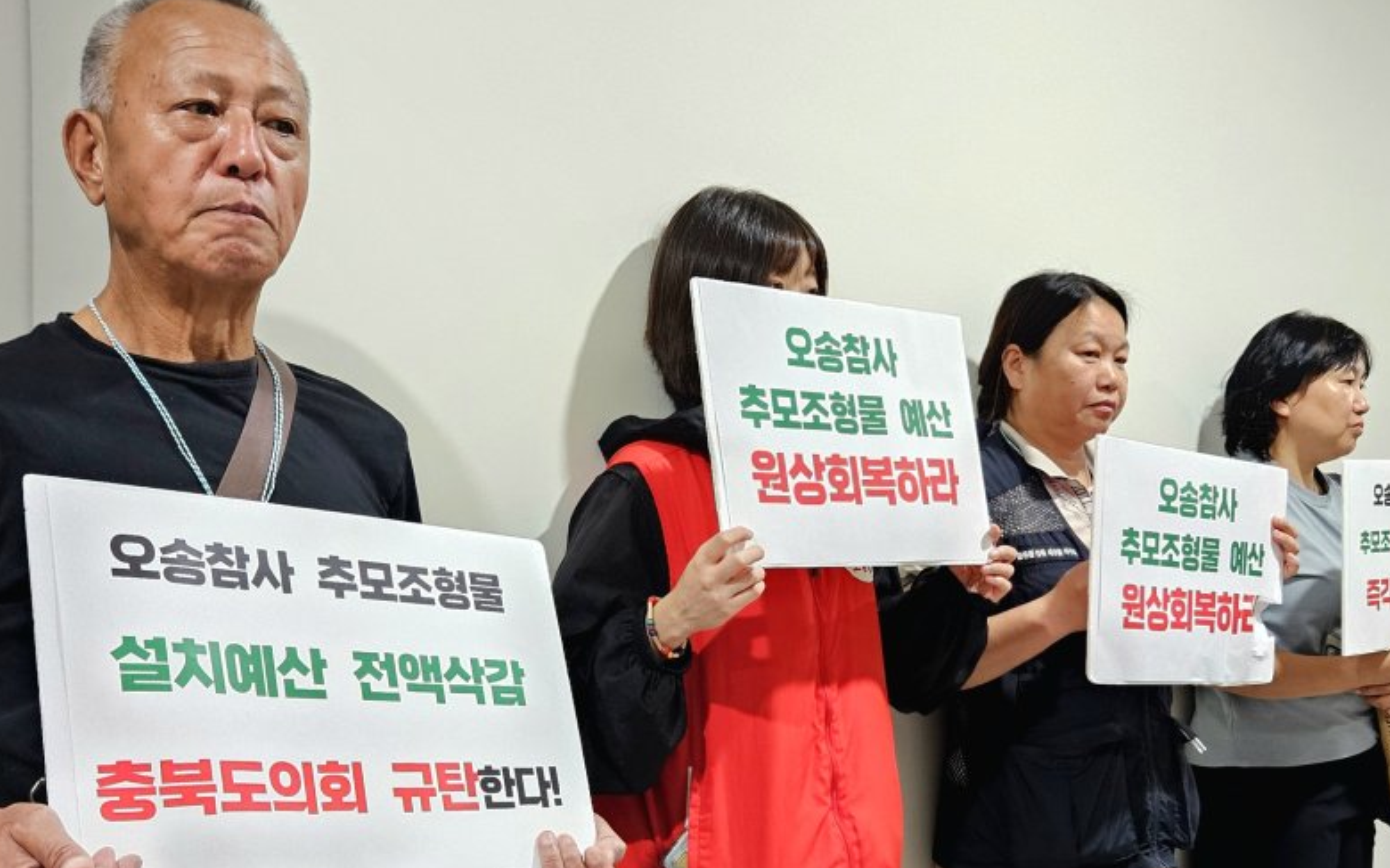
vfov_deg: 49.2
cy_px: 432
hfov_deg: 72.6
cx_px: 700
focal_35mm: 25
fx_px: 947
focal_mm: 5.4
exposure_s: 1/60
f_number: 1.8
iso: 640
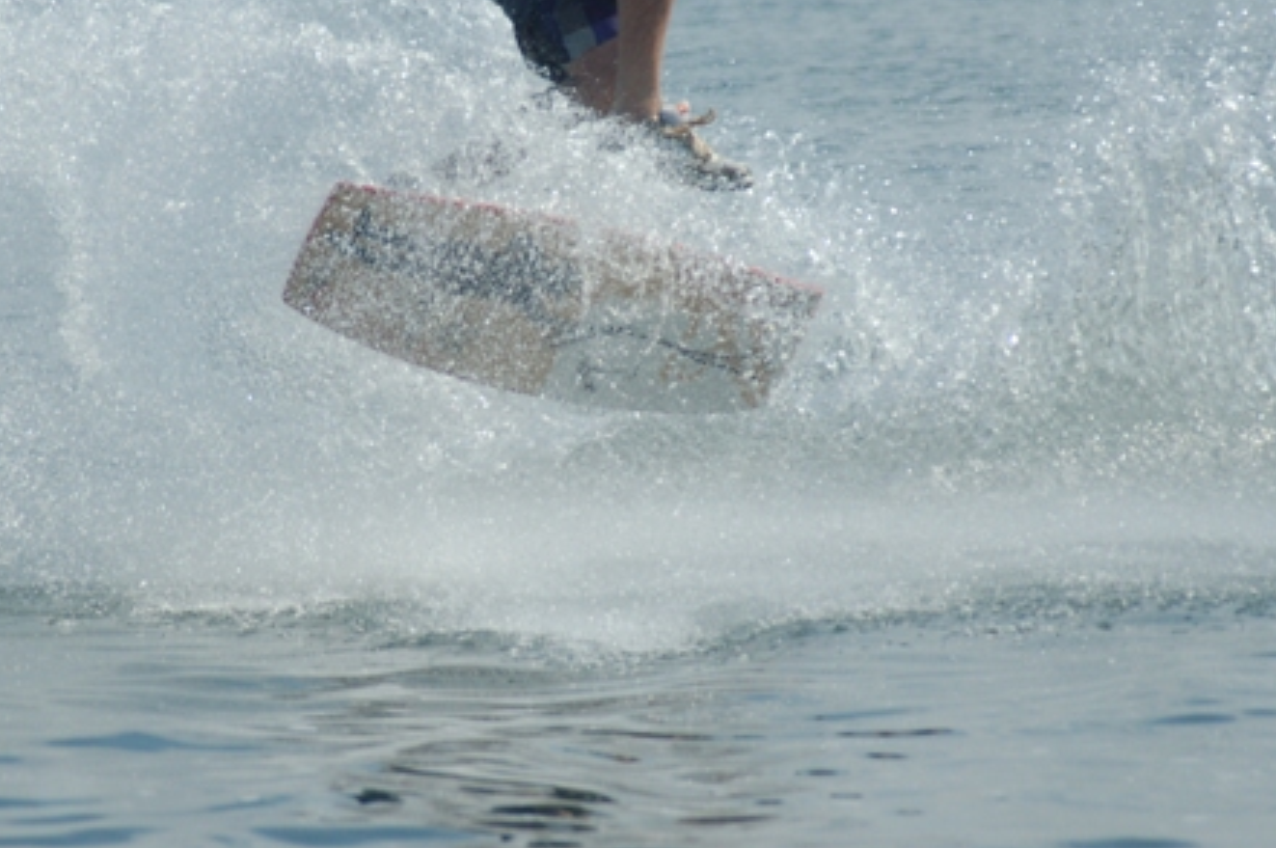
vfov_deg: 4.3
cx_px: 544
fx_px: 11178
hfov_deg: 6.5
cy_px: 275
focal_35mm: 316
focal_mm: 145
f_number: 6
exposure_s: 1/1600
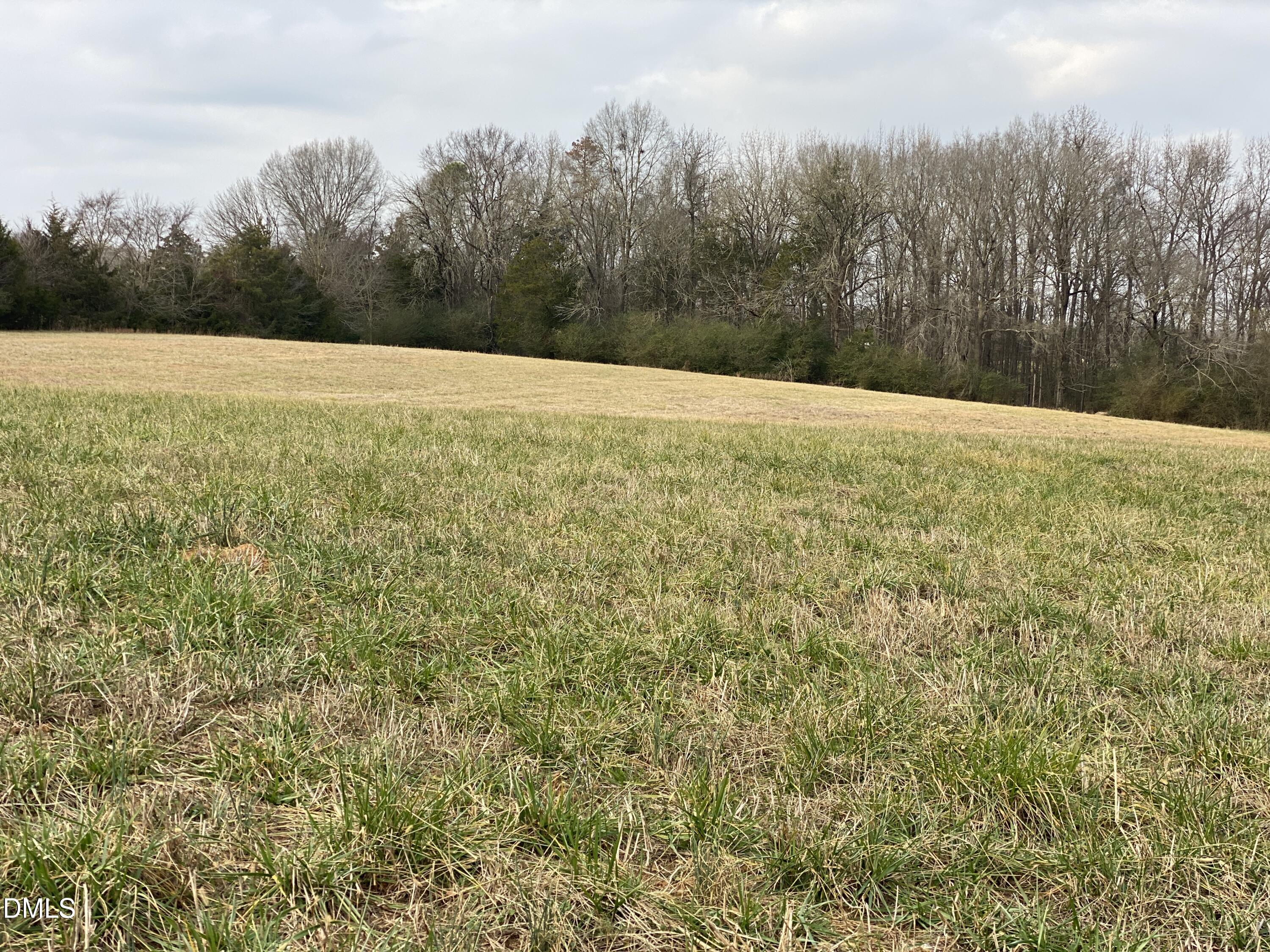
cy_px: 476
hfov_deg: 36.8
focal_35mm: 52
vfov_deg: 28.0
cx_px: 635
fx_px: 1908
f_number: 2
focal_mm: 6
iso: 20
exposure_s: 1/440
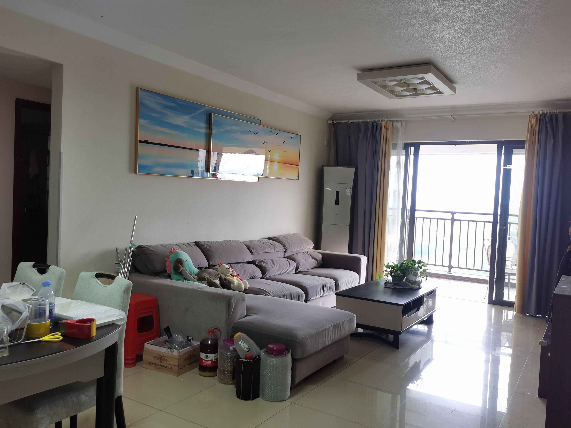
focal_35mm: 30
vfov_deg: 46.8
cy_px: 214
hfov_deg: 60.0
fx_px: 495
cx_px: 286
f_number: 1.8
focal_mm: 5.58
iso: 100
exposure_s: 1/50
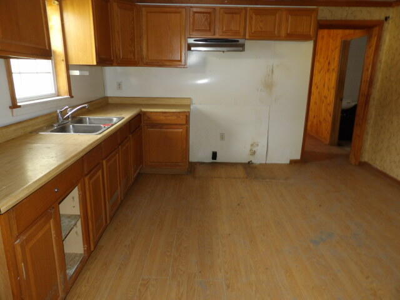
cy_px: 150
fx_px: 277
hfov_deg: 71.6
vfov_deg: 56.8
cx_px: 200
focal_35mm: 24
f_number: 3.2
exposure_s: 1/33
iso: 200
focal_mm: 4.3
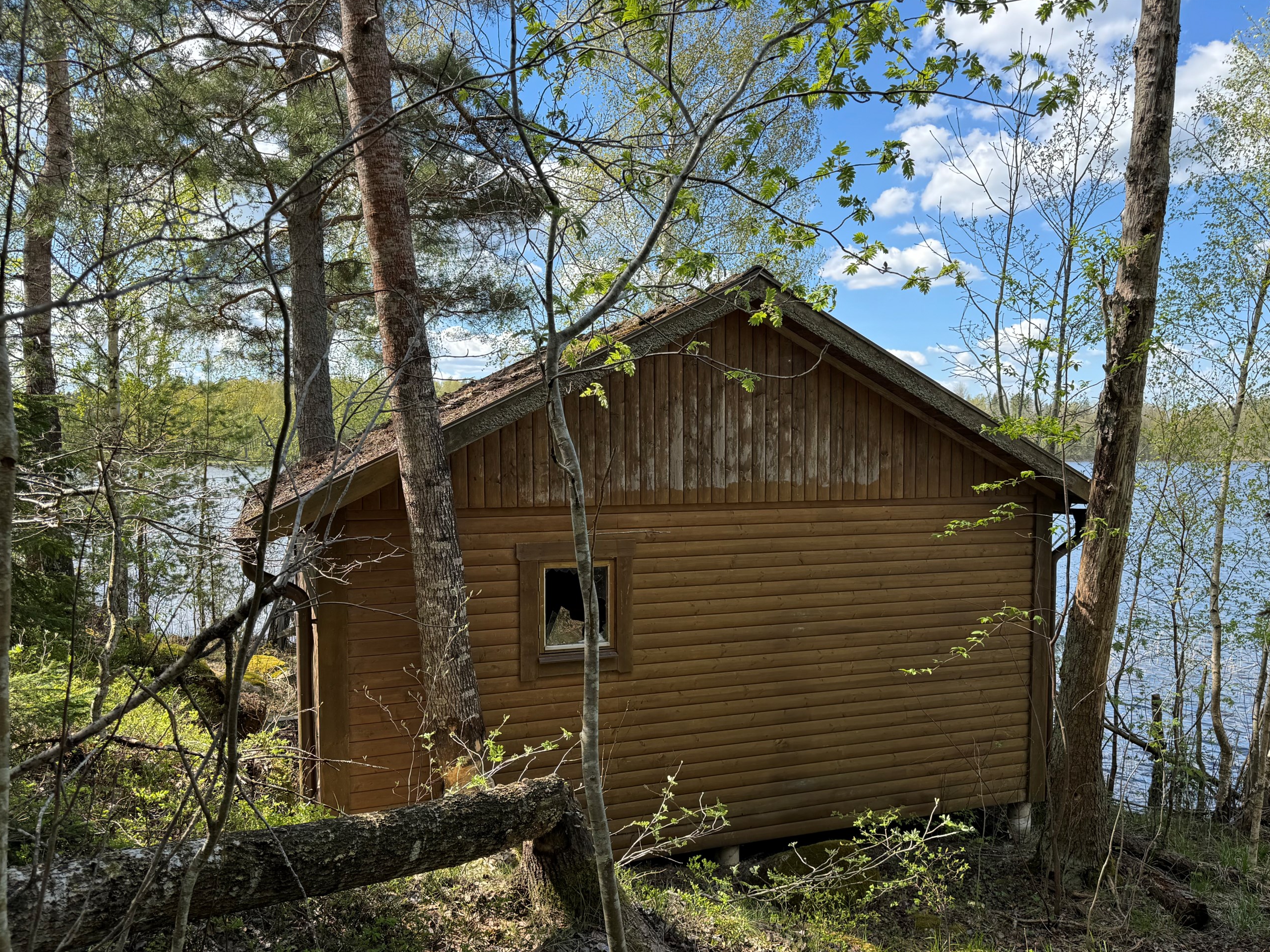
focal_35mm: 27
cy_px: 529
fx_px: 991
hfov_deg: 65.3
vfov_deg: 51.3
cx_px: 671
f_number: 1.78
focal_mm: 6.76
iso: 80
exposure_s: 1/1215
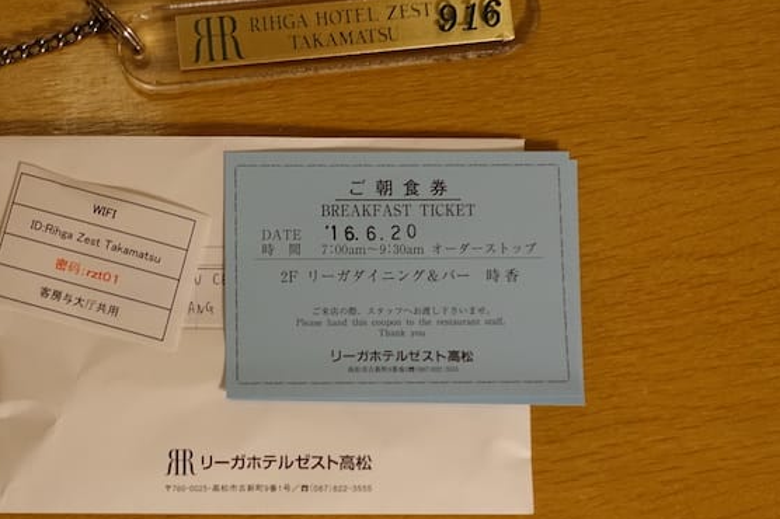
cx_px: 223
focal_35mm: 72
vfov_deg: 18.9
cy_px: 227
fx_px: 1559
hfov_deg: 27.8
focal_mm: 18.51
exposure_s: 1/60
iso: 500
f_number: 2.8
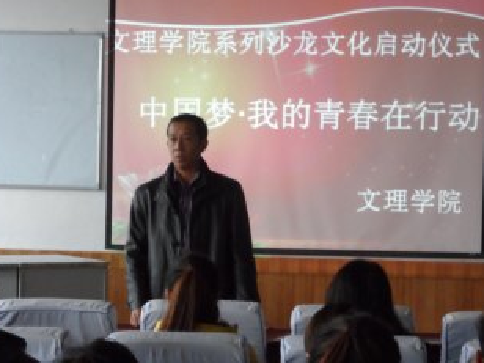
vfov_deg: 13.1
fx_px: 1580
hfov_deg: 17.4
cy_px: 198
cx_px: 269
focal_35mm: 113
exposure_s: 1/30
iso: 480
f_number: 5
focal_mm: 15.9
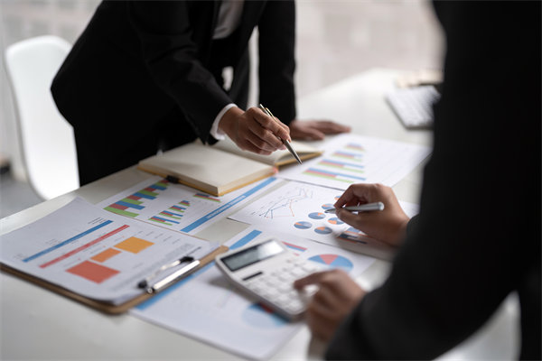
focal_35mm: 50
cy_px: 180
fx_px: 753
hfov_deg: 39.6
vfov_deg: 27.0
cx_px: 271
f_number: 1.2
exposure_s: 1/320
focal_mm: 50
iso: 100
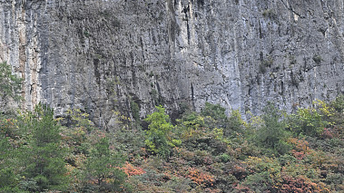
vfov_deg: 5.4
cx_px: 151
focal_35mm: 223
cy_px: 358
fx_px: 2034
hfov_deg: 9.7
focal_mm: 101
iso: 100
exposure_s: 1/100
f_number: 4
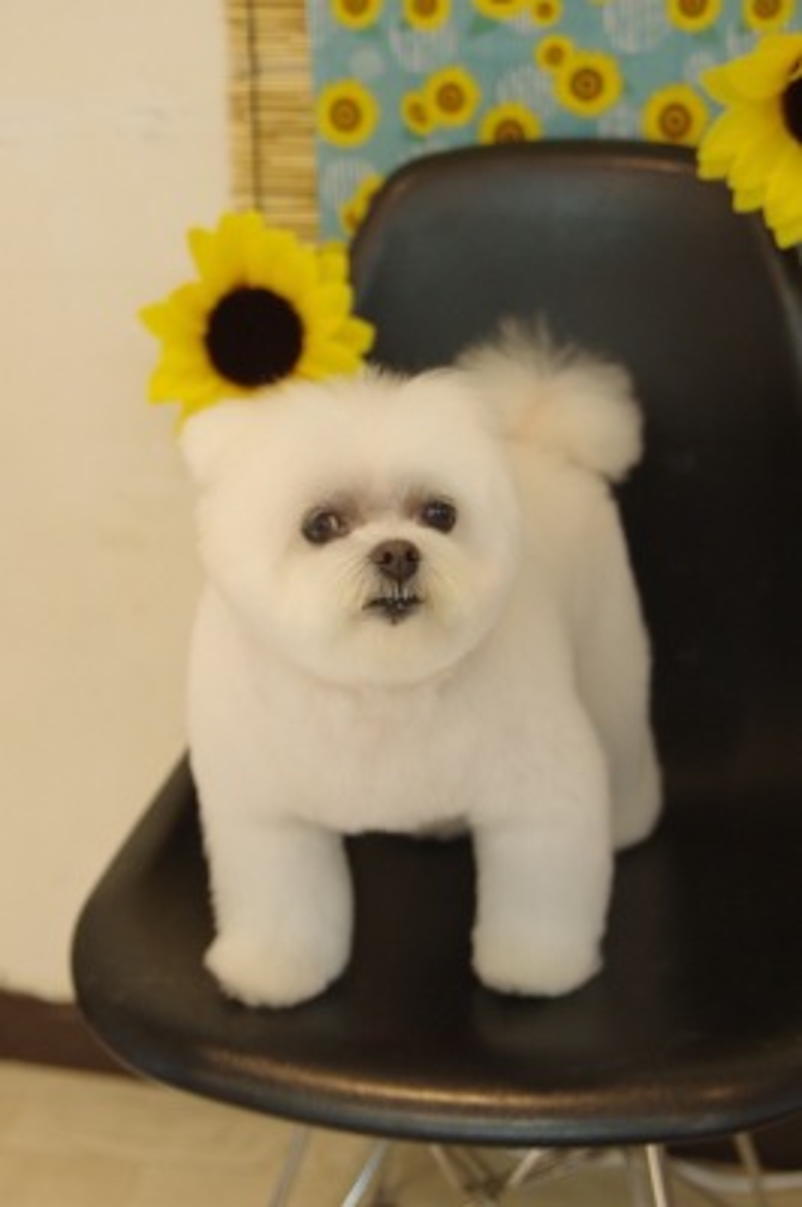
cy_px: 604
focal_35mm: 57
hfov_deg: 23.7
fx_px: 1908
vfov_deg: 35.1
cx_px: 401
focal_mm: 38
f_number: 3.5
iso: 1600
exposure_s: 1/125
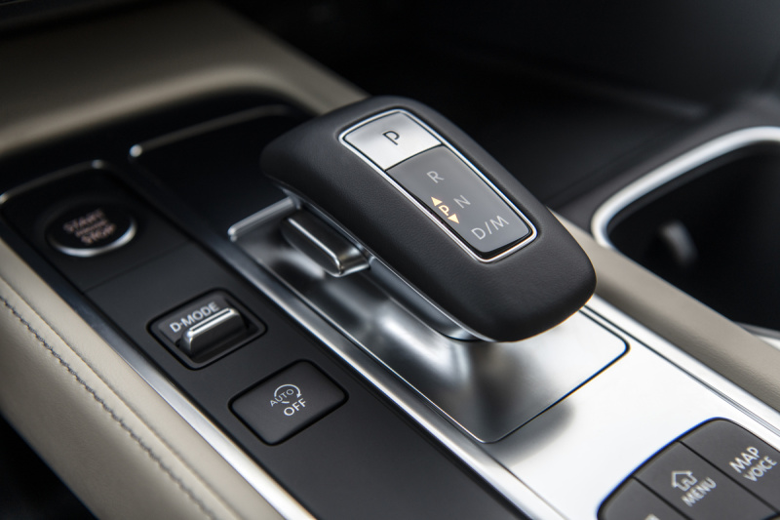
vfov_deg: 26.0
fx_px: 1126
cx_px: 390
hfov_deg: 38.2
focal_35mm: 52
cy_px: 260
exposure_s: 1/50
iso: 200
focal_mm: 52
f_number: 4.5
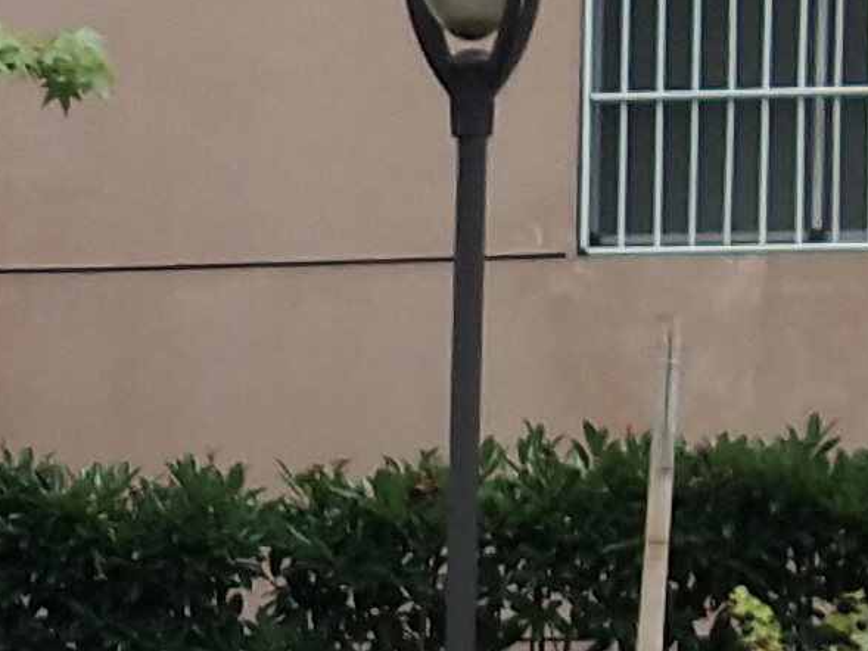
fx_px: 5493
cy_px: 971
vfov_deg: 6.7
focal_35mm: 219
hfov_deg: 8.9
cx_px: -246
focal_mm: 3.69
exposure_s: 1/289
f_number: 2.2
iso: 50
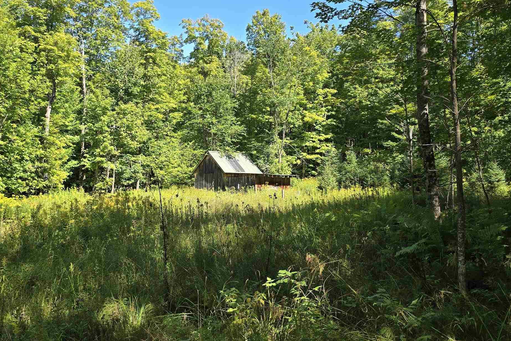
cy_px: 129
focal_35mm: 40
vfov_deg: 33.3
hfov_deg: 48.3
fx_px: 568
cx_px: 221
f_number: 1.7
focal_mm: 6.3
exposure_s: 1/246
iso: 12
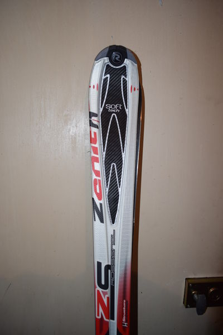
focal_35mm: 27
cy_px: 168
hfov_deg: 47.9
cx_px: 112
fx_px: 251
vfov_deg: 67.4
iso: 400
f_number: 3.5
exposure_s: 1/60
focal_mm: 18
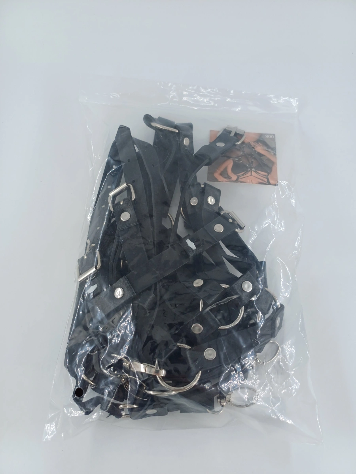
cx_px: 178
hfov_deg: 54.9
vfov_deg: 69.4
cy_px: 237
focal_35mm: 25
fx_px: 343
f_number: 1.8
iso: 50
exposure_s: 1/384
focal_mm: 4.65
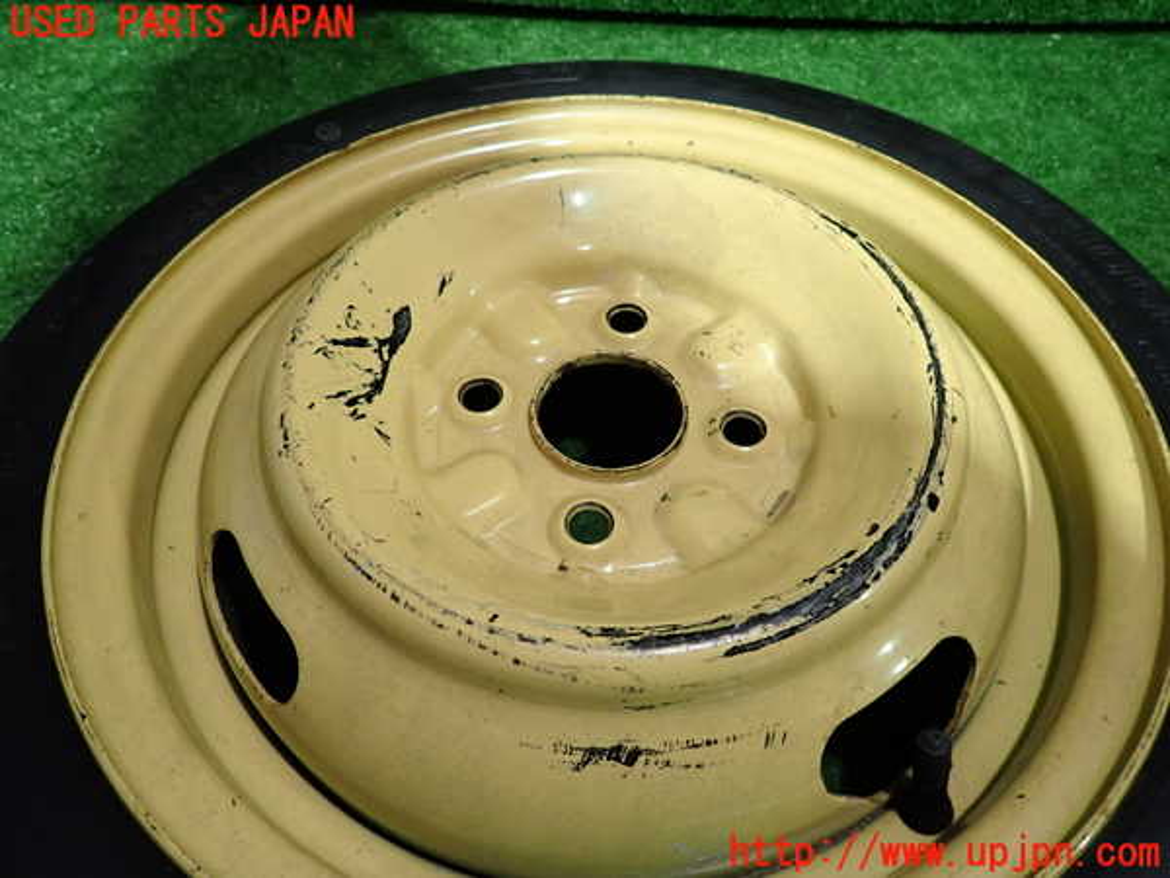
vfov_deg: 54.9
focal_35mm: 25
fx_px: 845
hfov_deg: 69.4
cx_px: 585
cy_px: 439
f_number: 2
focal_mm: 4.5
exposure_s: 1/30
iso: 250
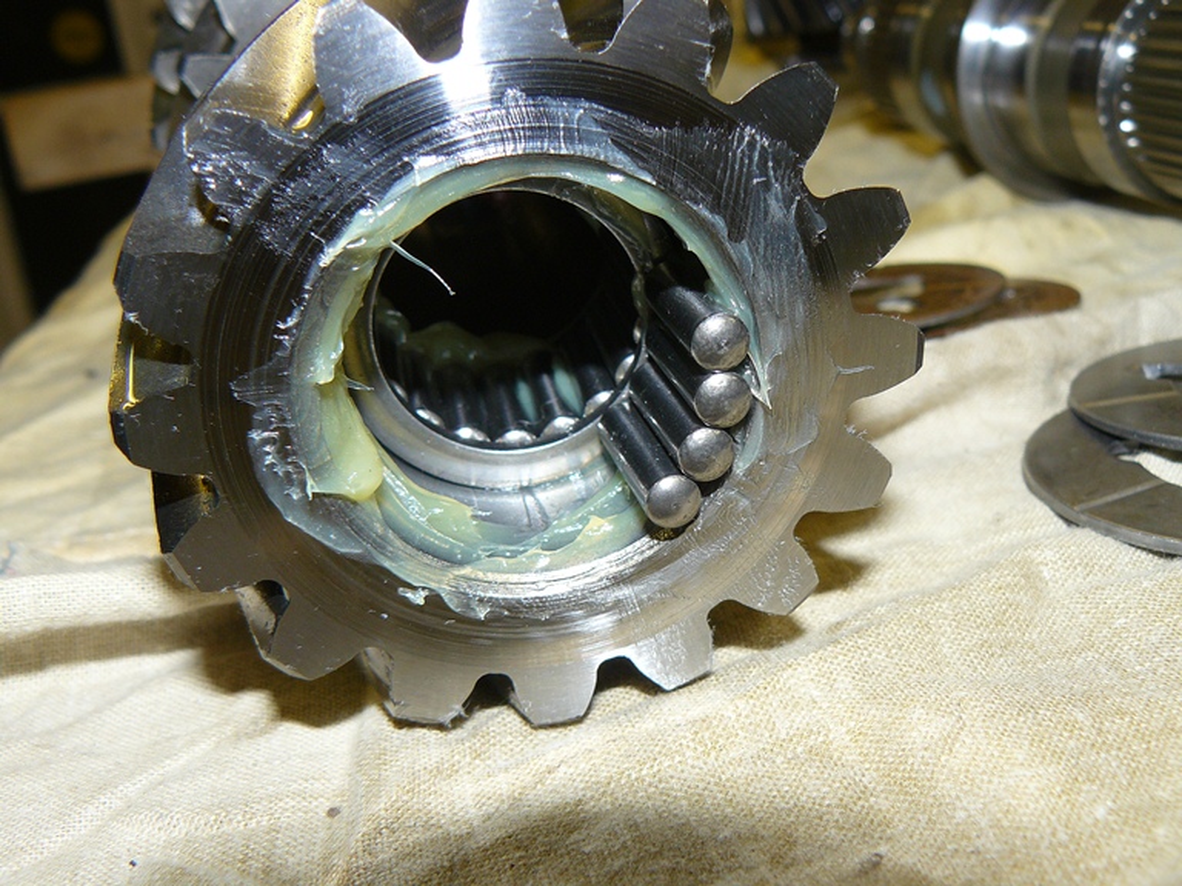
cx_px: 591
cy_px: 443
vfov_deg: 39.7
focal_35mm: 36
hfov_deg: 51.4
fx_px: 1229
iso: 100
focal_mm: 6
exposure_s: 1/30
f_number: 4
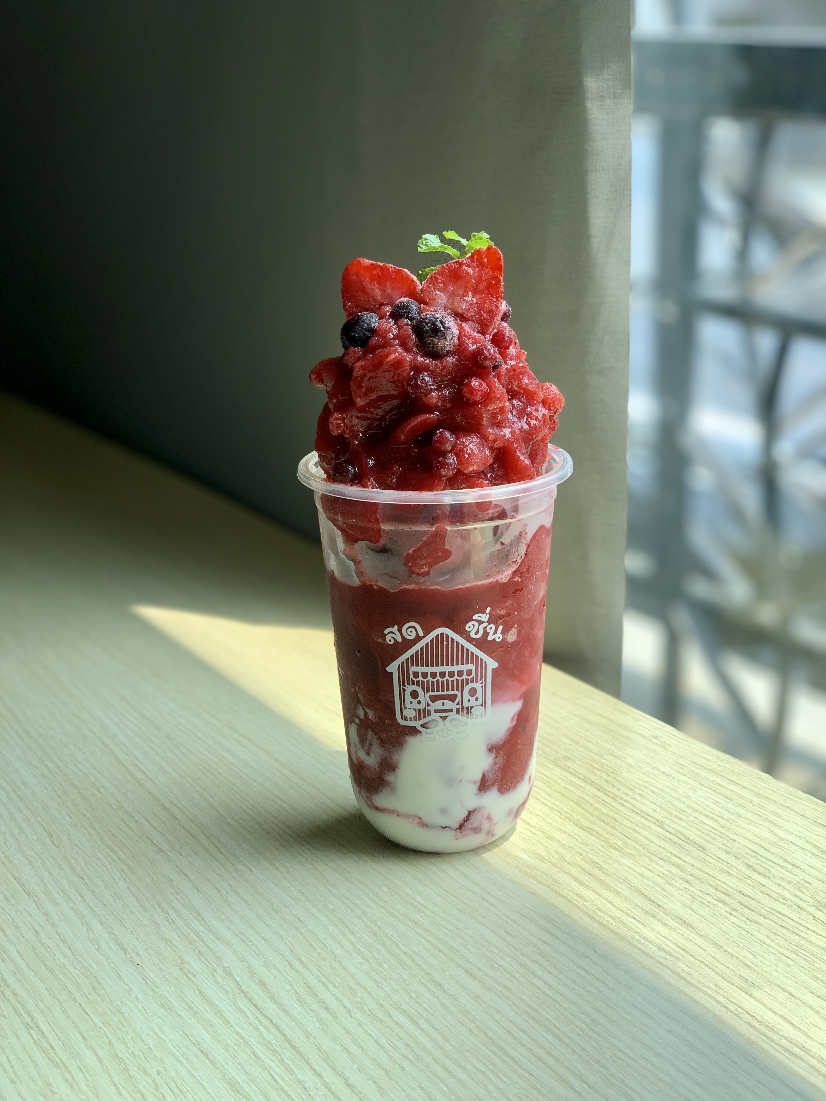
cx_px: 413
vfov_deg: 36.8
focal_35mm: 52
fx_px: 1654
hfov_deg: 28.0
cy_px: 550
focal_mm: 6
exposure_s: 1/216
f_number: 2.4
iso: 16
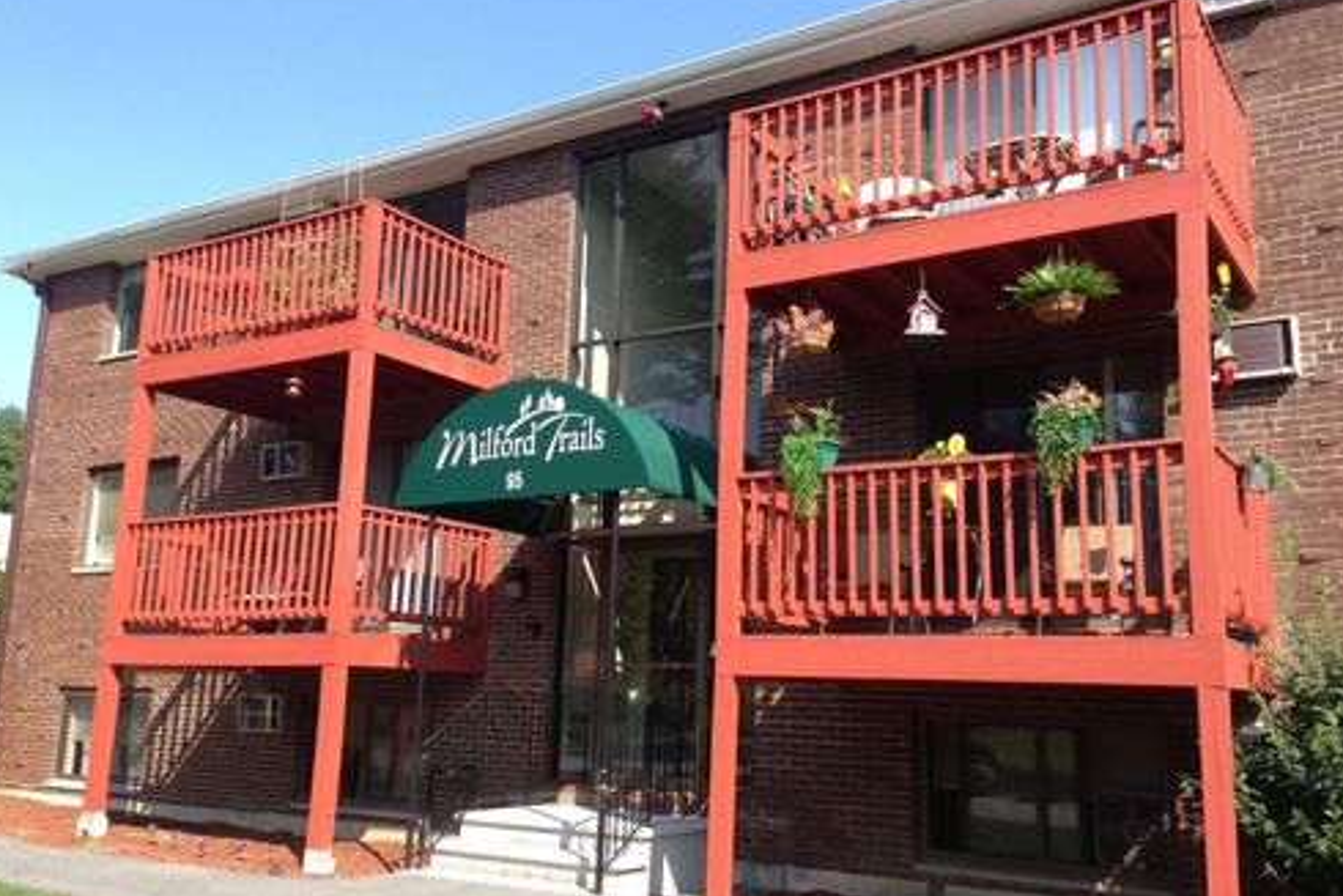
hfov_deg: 54.4
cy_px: 473
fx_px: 1306
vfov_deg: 37.9
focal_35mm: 35
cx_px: 669
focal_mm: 4.12
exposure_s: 1/589
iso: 50
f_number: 2.4
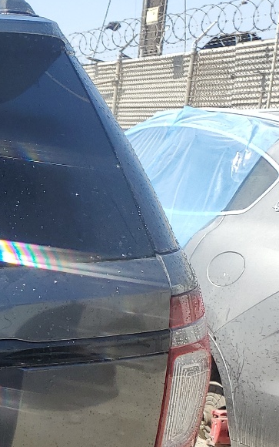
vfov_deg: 26.0
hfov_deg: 14.2
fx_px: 924
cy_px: 422
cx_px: -287
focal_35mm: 76
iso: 50
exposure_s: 1/2000
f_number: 1.5
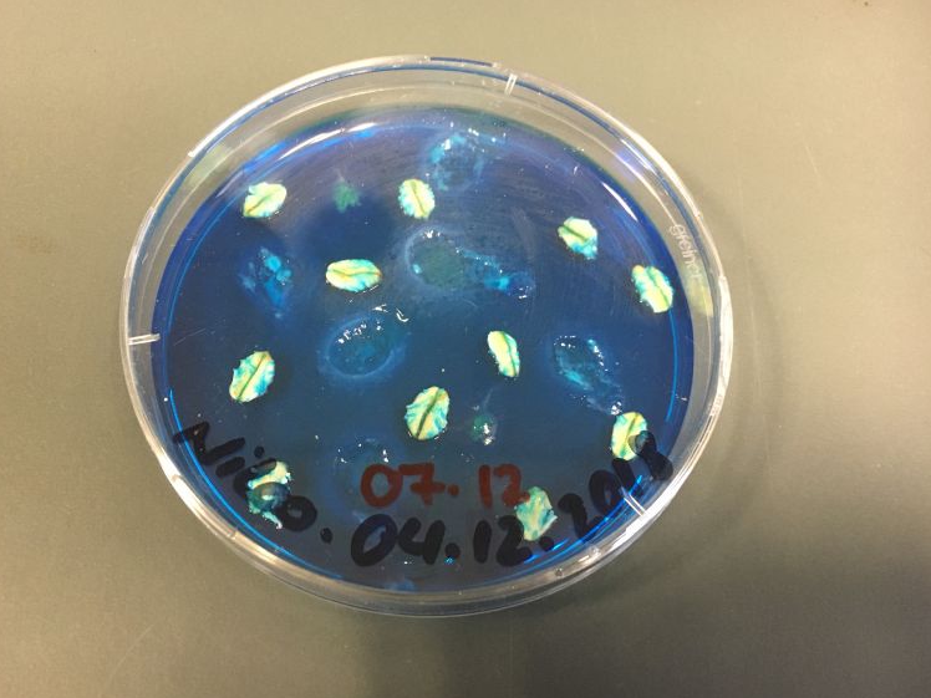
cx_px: 444
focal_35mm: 31
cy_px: 351
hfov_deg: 58.3
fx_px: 834
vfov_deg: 45.4
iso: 200
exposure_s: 1/20
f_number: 2.2
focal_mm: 4.15
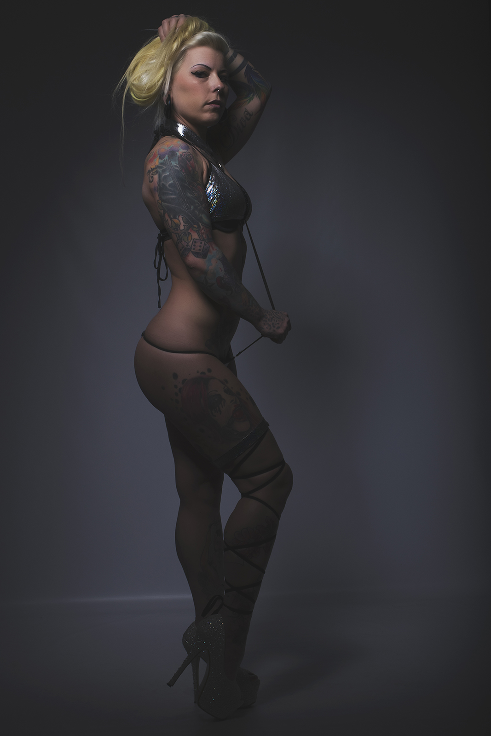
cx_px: 246
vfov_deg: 35.1
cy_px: 368
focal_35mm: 57
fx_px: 1166
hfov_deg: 23.8
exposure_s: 1/200
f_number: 16
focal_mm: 38
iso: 100
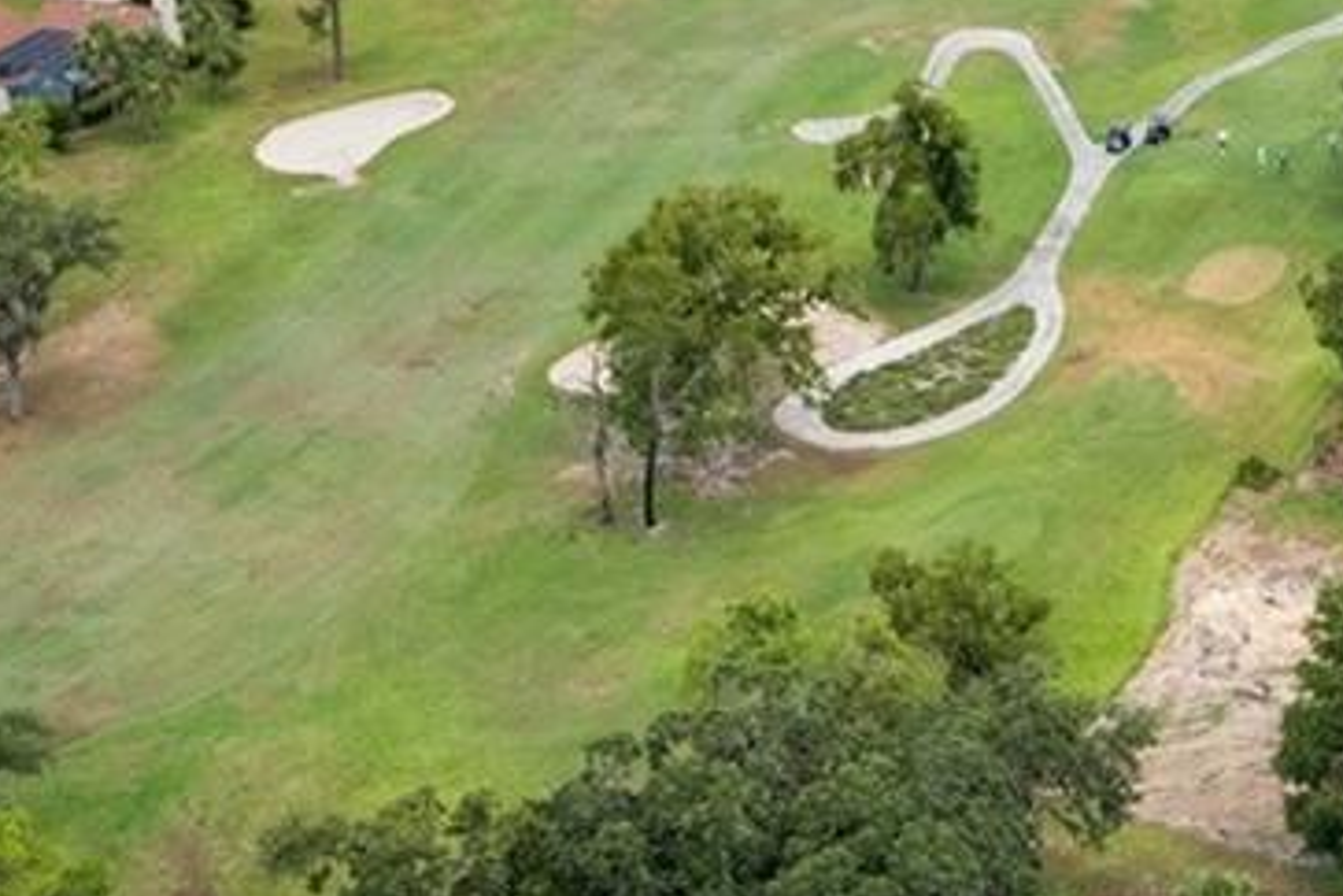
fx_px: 3618
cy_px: 1168
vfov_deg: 13.6
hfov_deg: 20.8
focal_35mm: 97
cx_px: 1047
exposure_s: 1/500
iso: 100
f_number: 2.8
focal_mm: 8.38
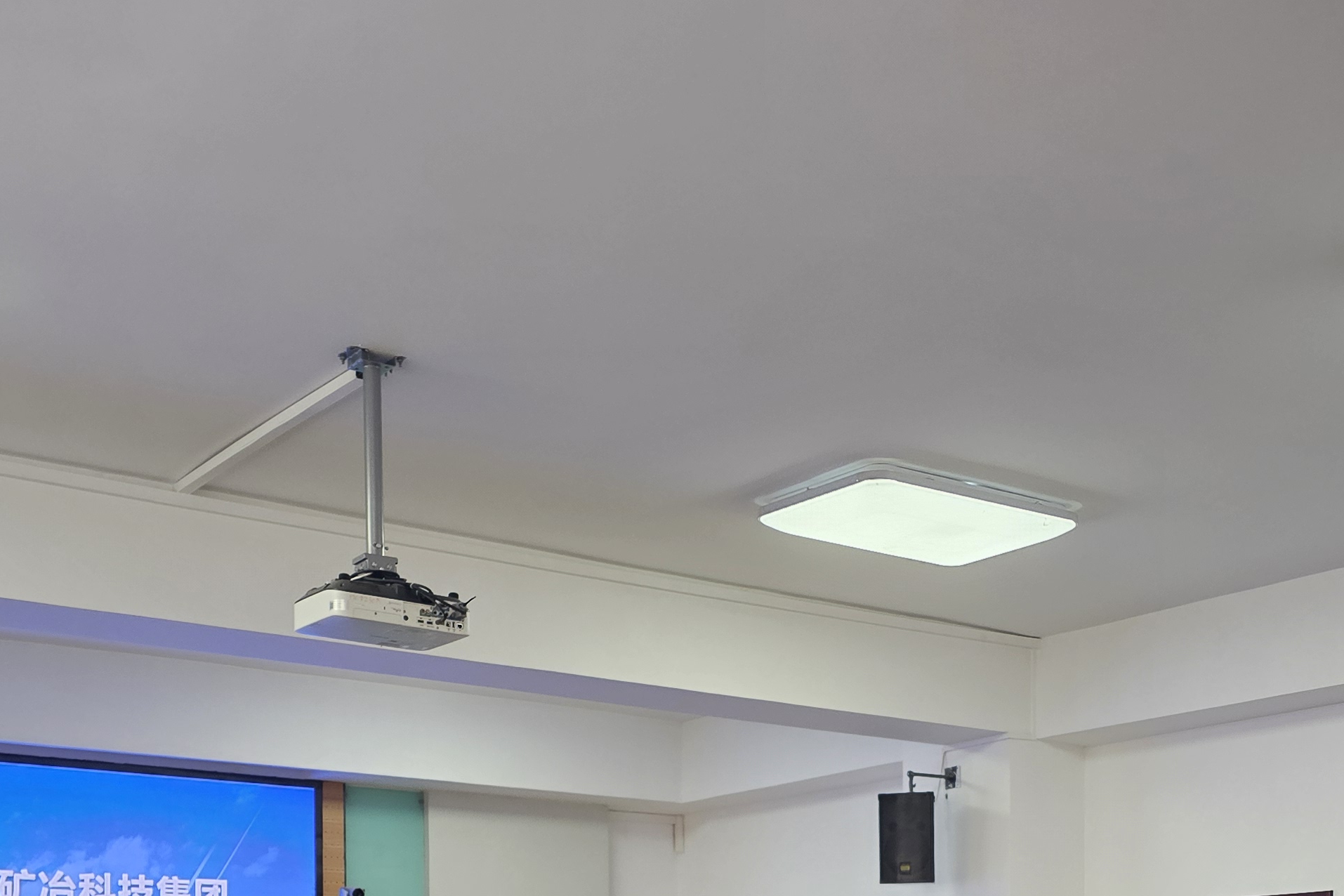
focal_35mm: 50
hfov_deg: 39.3
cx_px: 841
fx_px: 1867
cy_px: 1027
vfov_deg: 24.8
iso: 160
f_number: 1.7
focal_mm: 6.3
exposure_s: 1/100
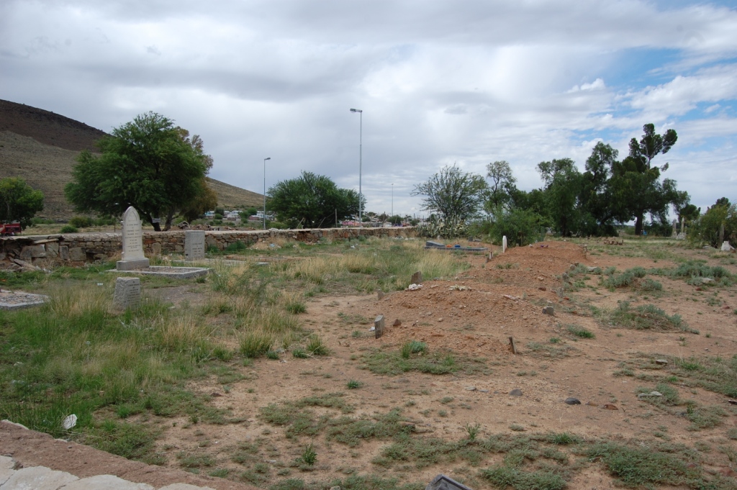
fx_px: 552
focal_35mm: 27
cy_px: 245
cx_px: 368
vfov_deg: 47.9
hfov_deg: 67.4
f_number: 9
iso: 200
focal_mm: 18
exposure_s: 1/320
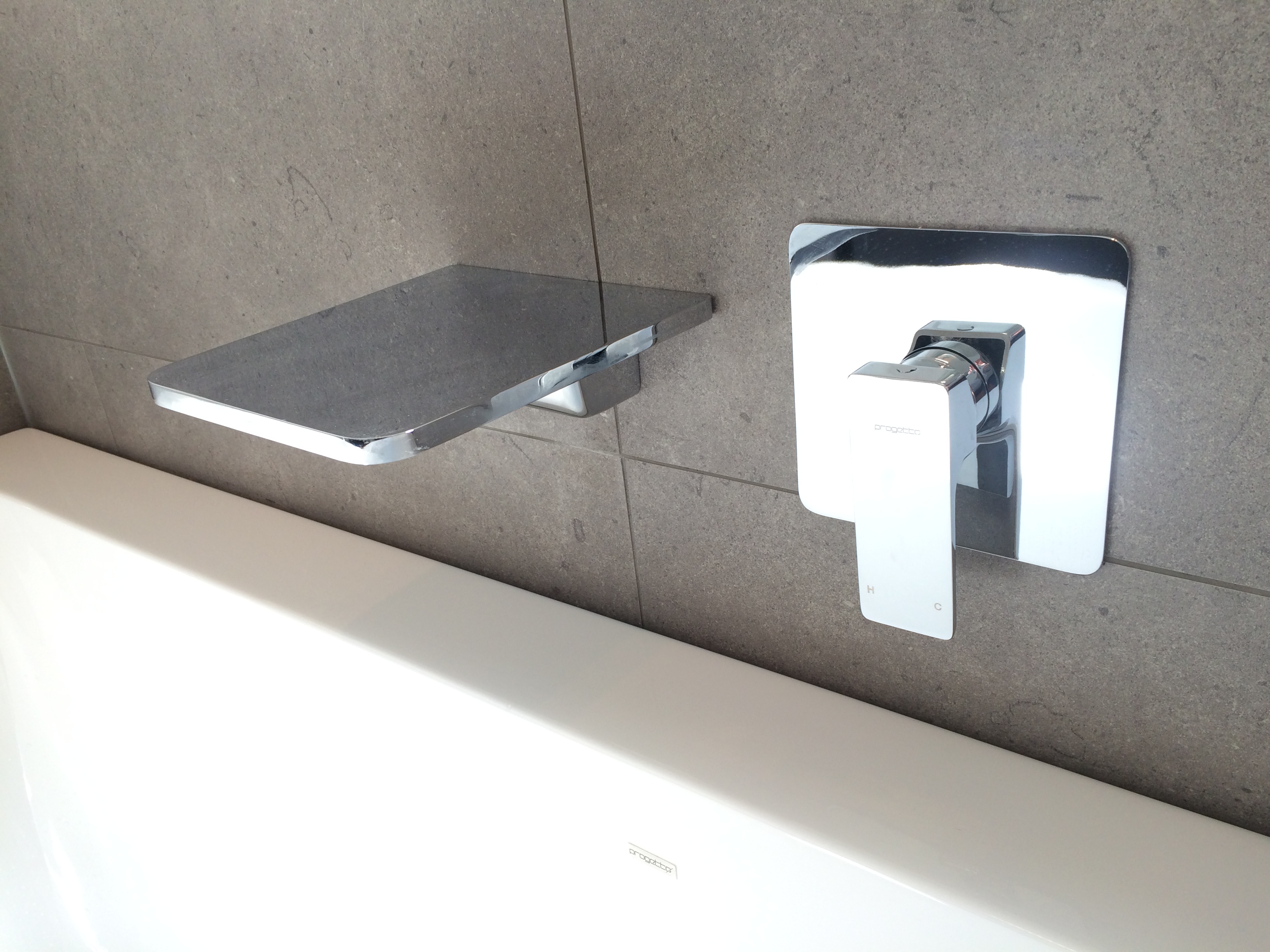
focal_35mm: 29
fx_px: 1064
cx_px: 635
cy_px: 476
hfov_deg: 61.7
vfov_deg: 48.2
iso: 50
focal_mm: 4.15
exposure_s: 1/100
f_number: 2.2
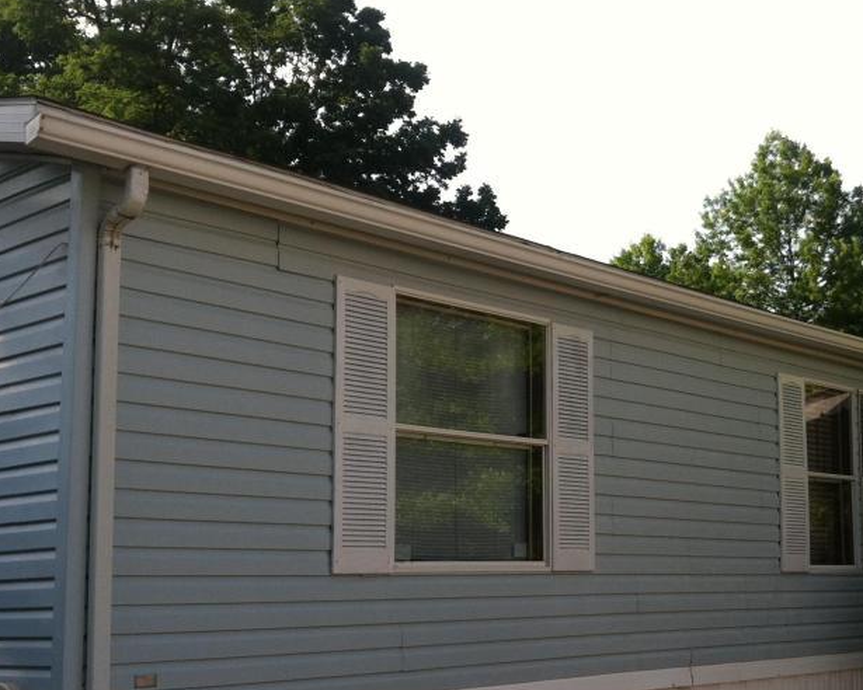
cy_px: 433
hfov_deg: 32.7
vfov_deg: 26.6
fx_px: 1456
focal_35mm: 57
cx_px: 581
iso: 80
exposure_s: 1/526
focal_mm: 3.85
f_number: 2.8
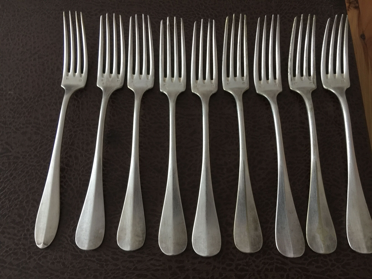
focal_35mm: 29
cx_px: 186
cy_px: 140
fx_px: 312
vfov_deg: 48.2
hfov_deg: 61.7
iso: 100
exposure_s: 1/17
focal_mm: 4.15
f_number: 2.2
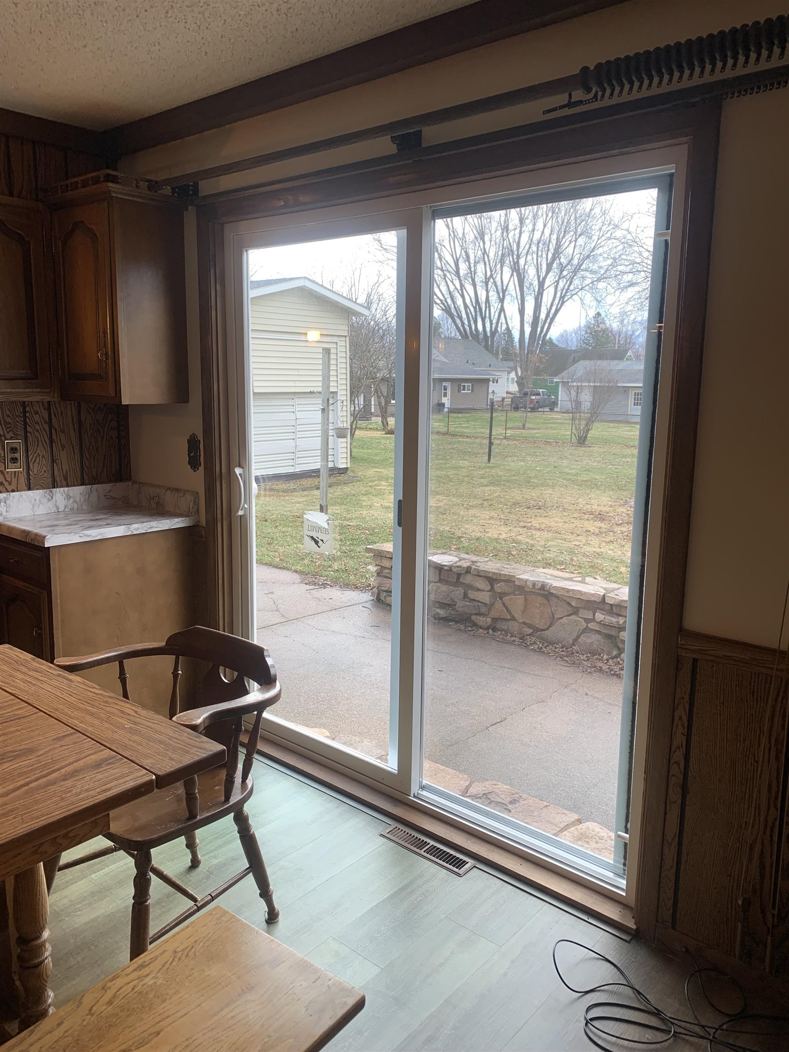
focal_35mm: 26
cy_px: 526
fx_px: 790
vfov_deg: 67.3
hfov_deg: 53.1
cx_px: 394
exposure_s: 1/120
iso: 40
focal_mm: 4.25
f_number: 1.8
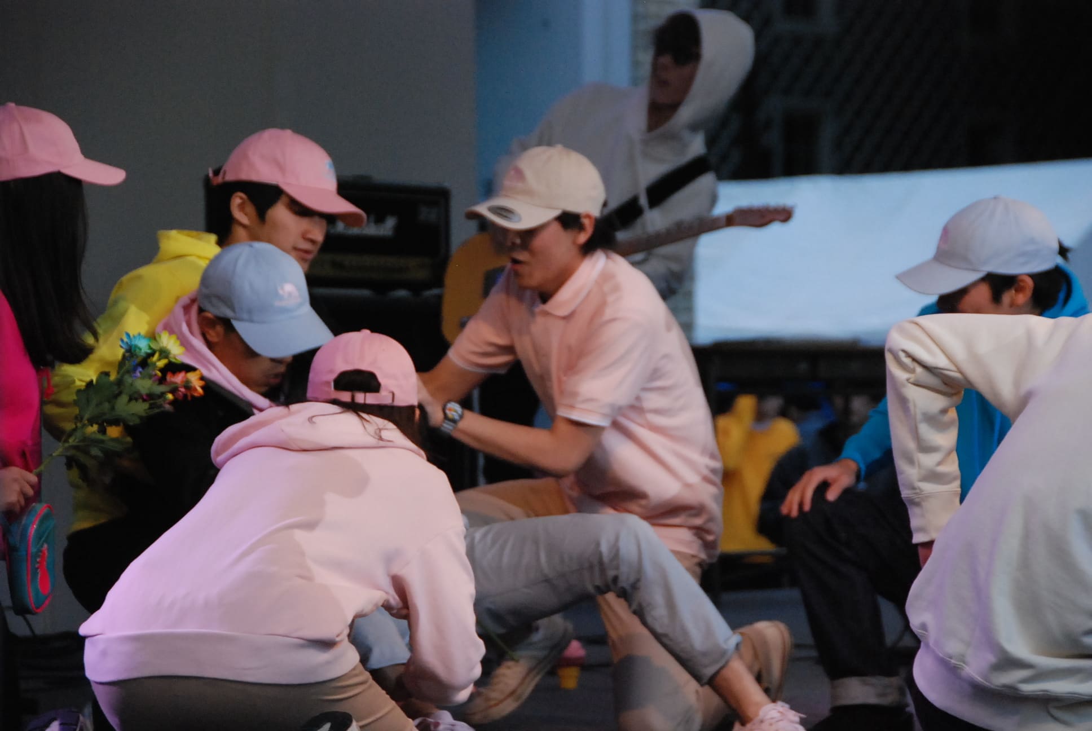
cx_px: 546
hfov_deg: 13.0
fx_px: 4783
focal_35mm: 158
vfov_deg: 8.7
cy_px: 366
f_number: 5.6
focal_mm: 105
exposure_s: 1/200
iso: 1600
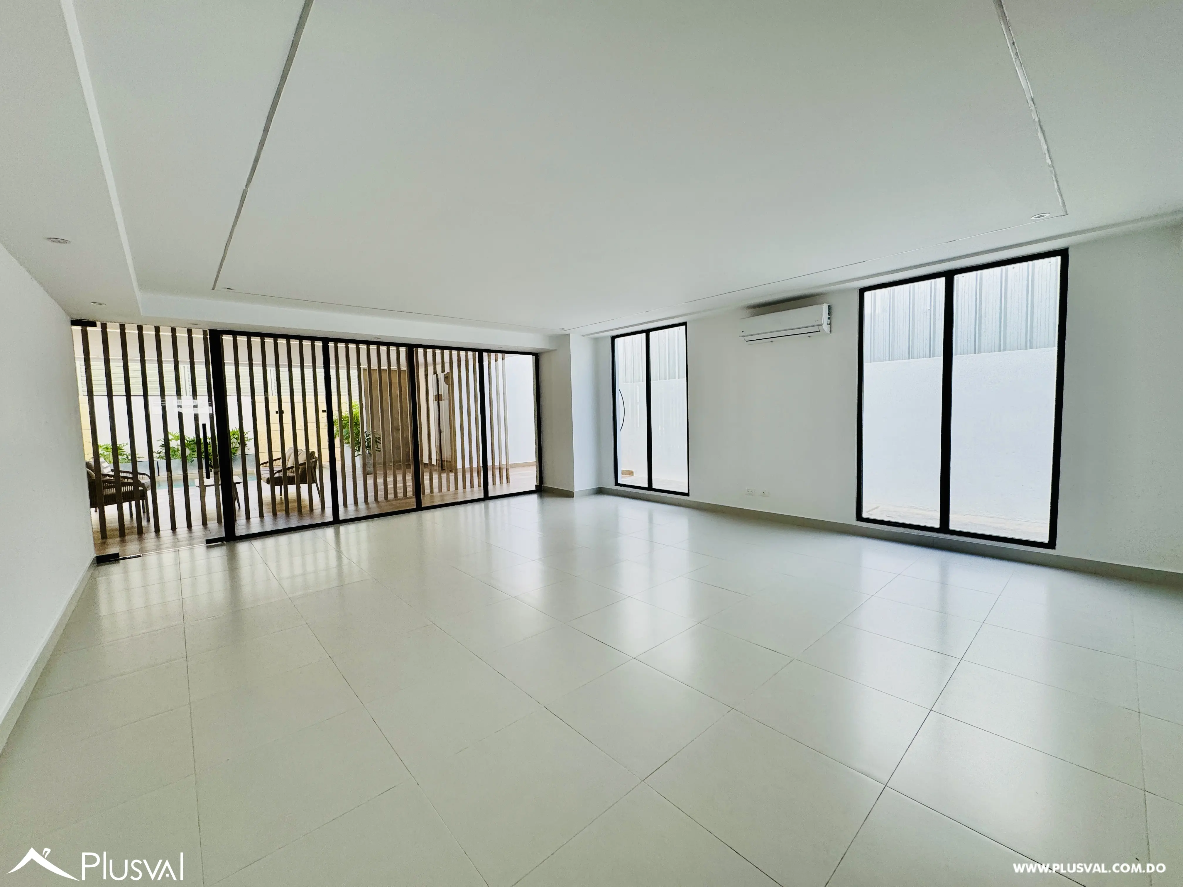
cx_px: 592
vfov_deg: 85.7
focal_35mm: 14
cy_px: 444
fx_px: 478
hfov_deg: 102.1
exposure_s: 1/219
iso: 40
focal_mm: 2.22
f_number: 2.2
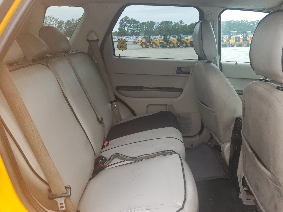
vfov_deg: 46.7
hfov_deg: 59.8
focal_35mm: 30
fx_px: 245
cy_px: 116
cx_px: 157
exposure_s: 1/385
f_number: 1.5
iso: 50
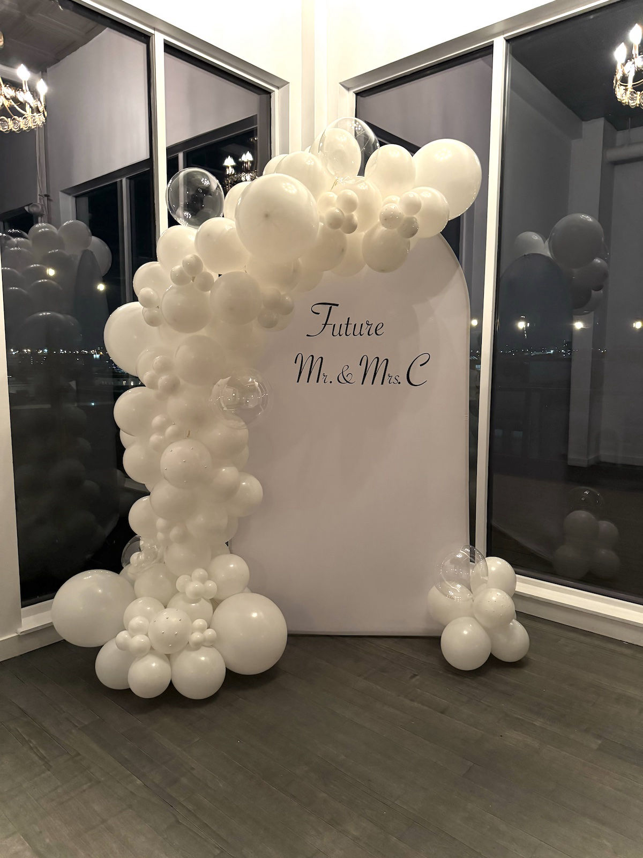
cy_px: 429
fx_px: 594
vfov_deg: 71.6
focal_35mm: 24
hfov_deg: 56.8
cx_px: 322
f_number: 1.78
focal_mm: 6.76
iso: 1000
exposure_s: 1/40
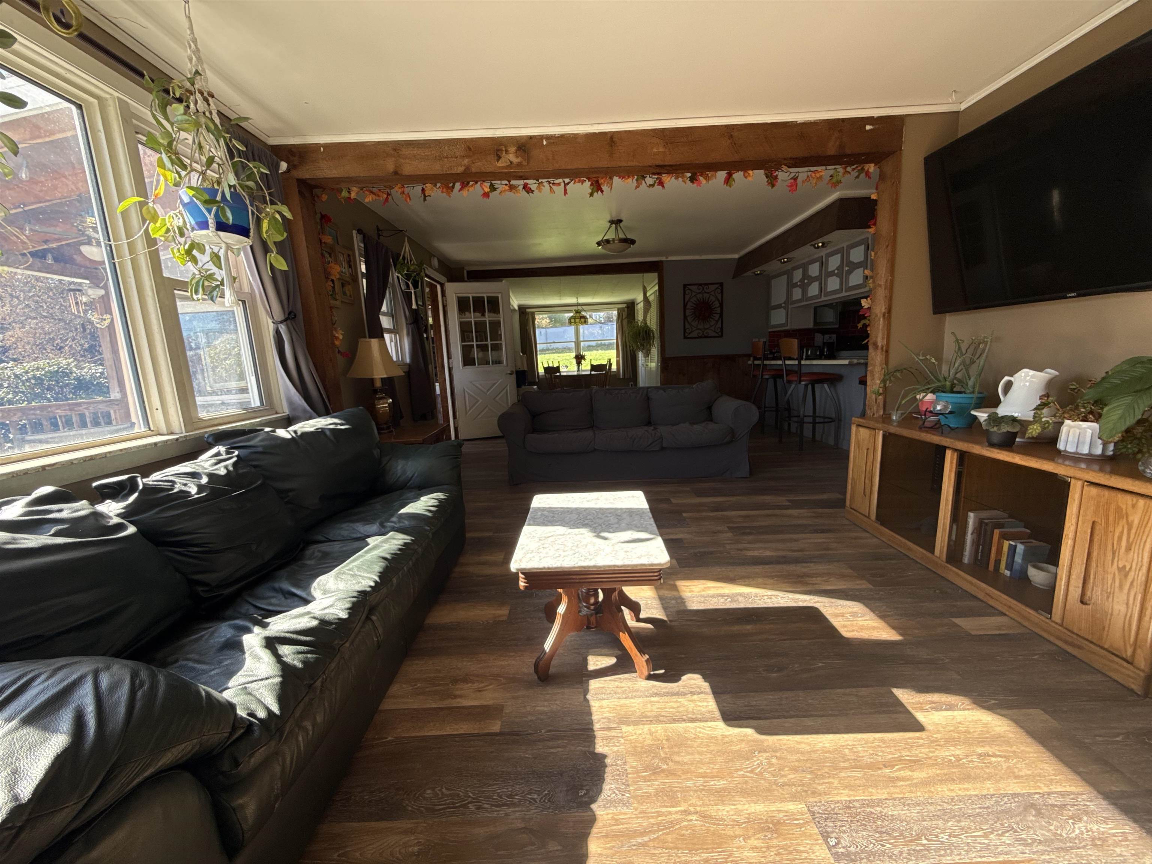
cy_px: 432
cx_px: 576
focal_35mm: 14
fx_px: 466
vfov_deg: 85.7
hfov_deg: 102.1
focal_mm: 2.22
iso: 50
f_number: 2.2
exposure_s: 1/132
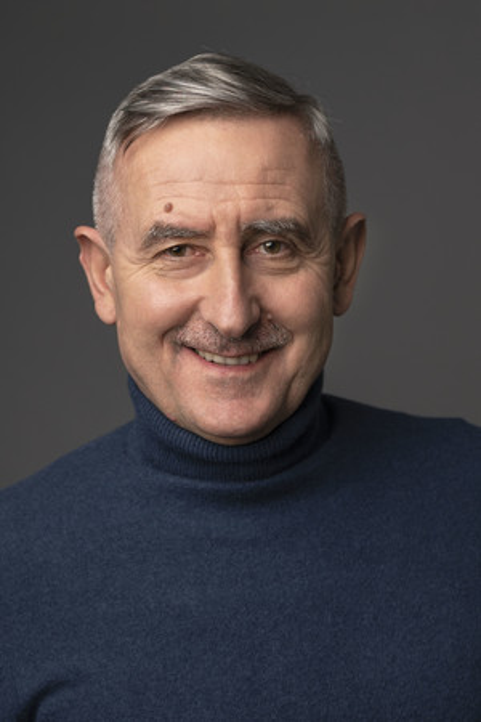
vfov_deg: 54.4
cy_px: 361
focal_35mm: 35
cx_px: 240
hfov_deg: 37.9
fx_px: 701
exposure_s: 1/125
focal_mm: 35
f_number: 2.8
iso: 200
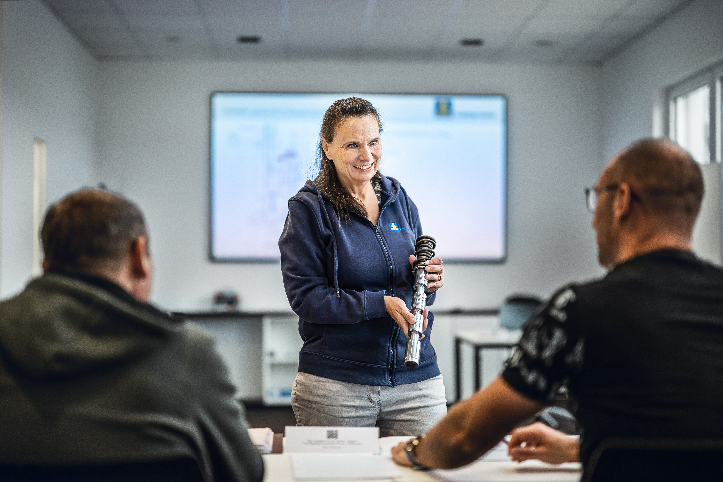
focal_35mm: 50
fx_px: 1004
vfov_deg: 27.0
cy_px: 241
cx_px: 362
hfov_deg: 39.6
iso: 400
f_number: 1.2
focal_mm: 50
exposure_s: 1/320
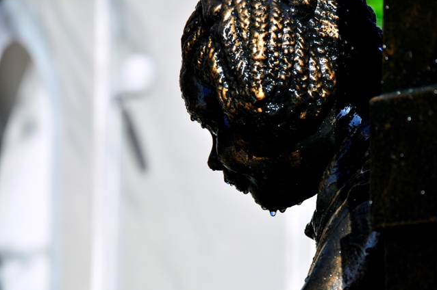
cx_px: 262
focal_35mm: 190
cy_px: 135
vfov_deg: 7.2
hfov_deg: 10.9
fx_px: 2299
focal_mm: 105
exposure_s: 1/640
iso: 200
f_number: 6.3
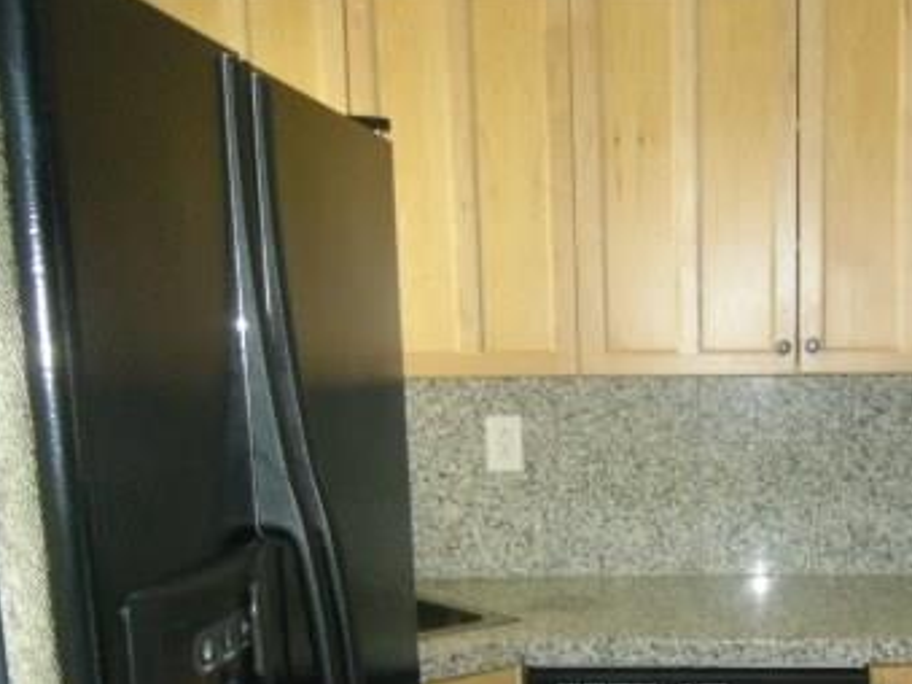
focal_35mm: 51
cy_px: 590
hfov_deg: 36.3
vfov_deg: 27.7
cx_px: 718
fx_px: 1343
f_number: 3.2
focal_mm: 4.9
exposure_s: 1/60
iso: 400
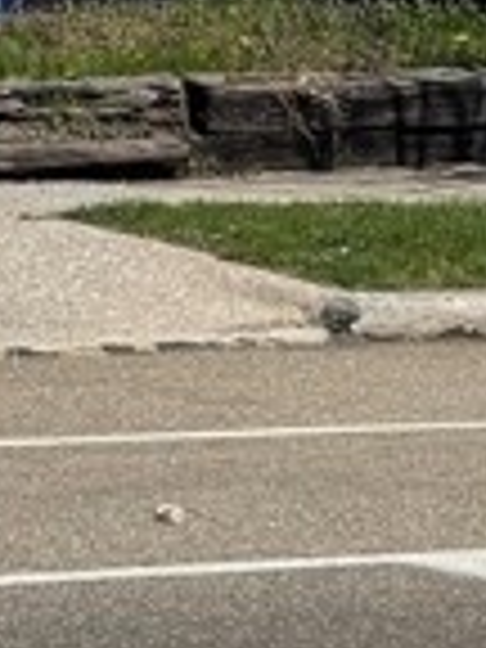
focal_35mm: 342
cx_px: 81
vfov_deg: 5.6
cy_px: -972
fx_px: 6402
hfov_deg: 4.3
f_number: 2.2
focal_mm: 7.5
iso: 20
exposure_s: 1/1783
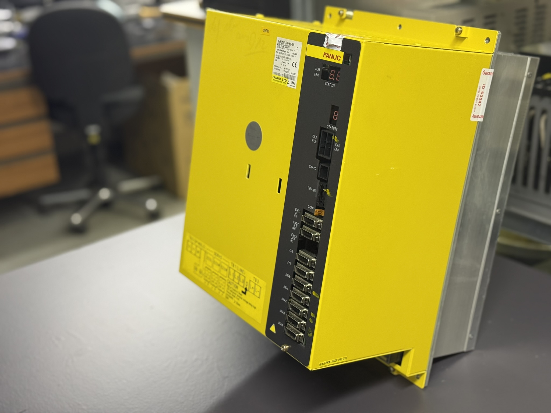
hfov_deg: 39.7
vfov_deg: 30.3
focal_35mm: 48
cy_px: 206
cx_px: 276
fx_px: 764
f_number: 1.78
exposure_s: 1/50
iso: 160
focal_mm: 6.76
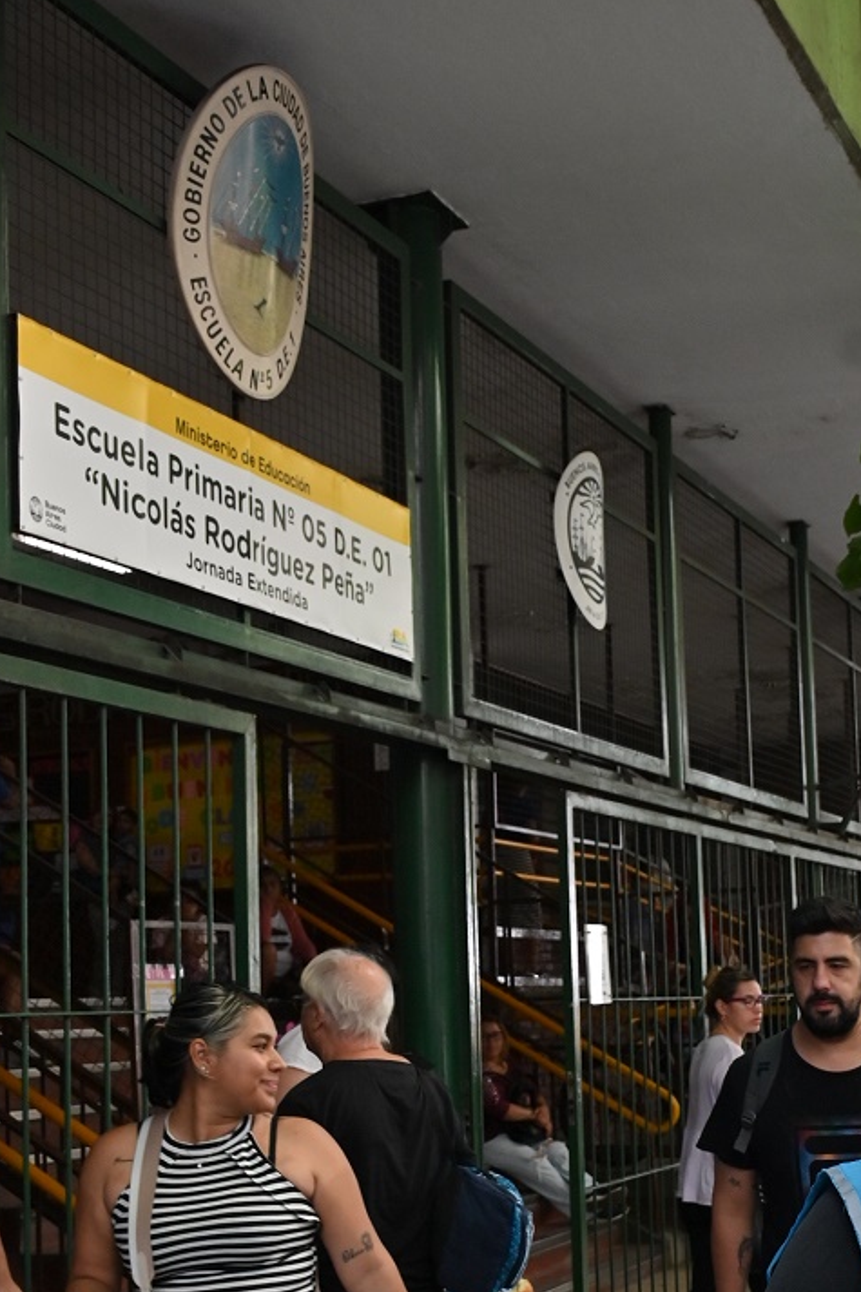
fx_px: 1902
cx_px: 582
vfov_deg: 37.2
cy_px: 830
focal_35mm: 53
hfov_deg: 25.4
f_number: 6.3
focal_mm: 24
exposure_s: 1/200
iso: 400
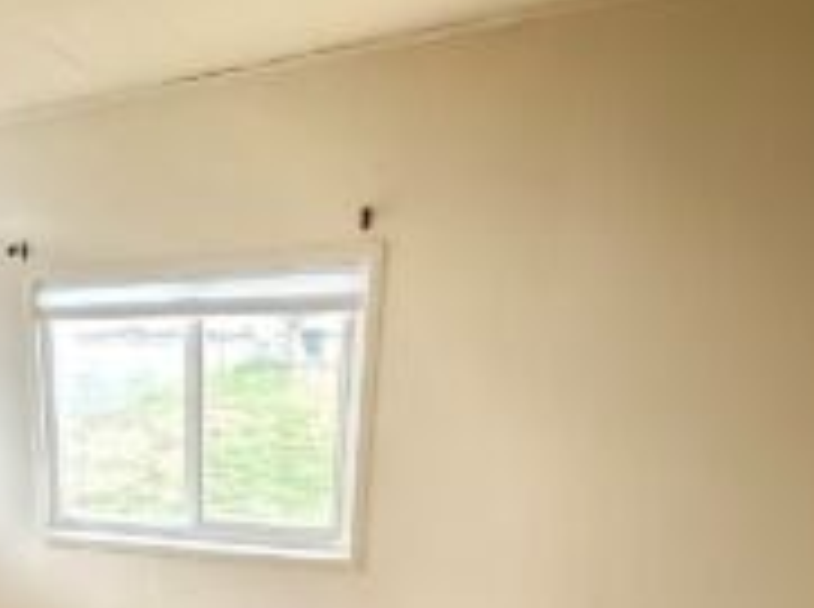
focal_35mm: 31
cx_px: 54
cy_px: 513
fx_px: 728
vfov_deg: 42.6
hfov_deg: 50.5
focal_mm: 2.22
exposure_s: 1/40
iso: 1600
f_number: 2.2
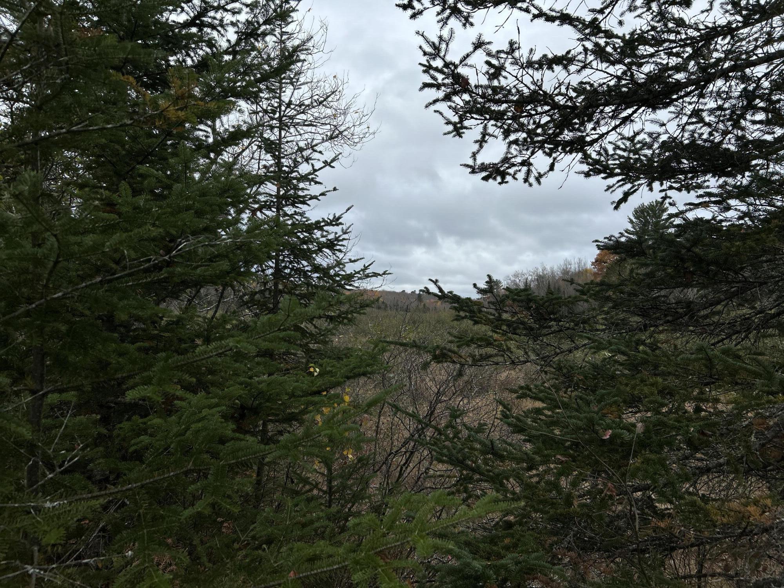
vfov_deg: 53.1
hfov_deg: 67.3
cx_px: 392
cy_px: 294
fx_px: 589
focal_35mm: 26
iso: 50
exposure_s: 1/3257
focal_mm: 5.7
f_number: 1.5
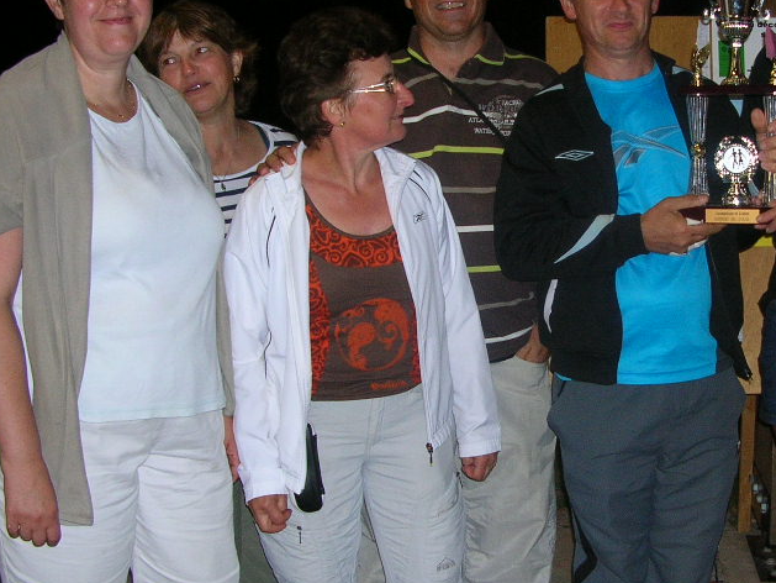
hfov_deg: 33.1
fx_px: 1278
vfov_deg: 25.7
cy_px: 282
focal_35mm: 57
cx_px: 581
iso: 95
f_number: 2.8
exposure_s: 1/60.1
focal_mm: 5.8
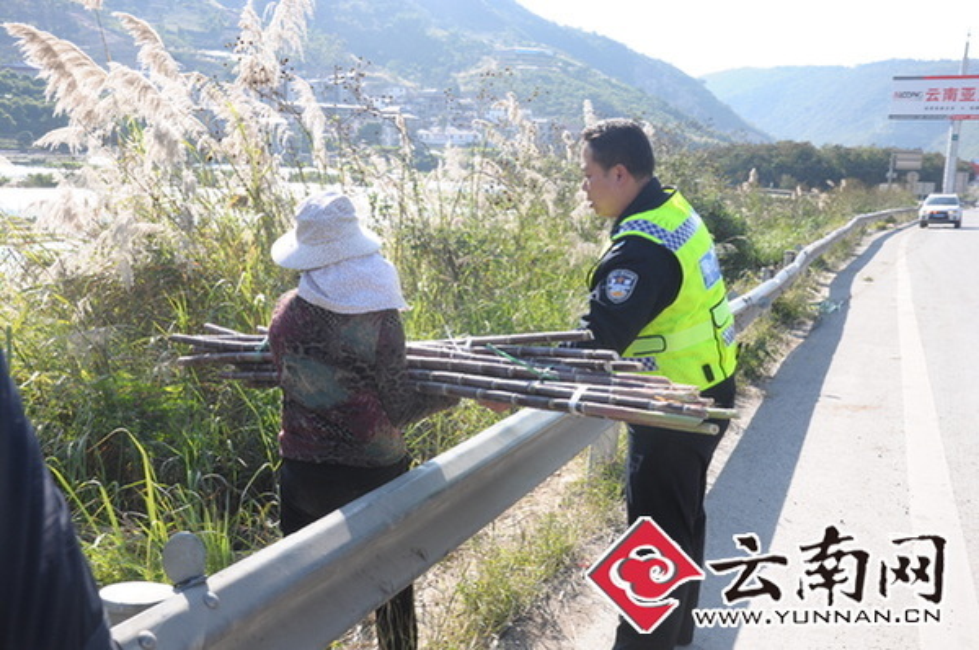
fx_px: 1222
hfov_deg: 43.7
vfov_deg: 29.8
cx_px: 490
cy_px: 325
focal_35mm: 45
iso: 200
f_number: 8
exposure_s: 1/250
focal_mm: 30
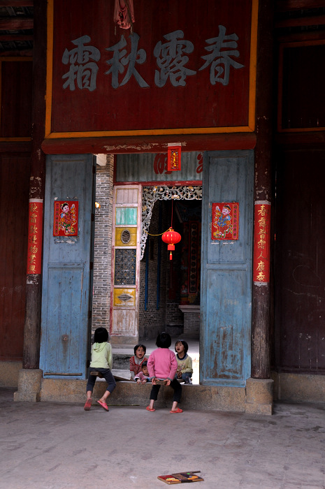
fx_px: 652
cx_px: 162
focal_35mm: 48
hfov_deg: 28.0
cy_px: 244
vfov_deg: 41.2
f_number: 5.6
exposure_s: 1/100
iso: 220
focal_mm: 32
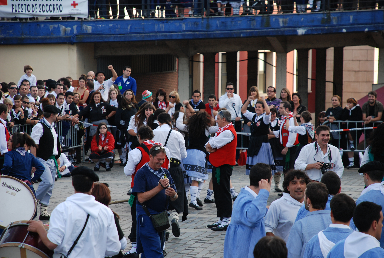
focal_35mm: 202
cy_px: 129
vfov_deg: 6.8
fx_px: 2164
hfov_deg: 10.1
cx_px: 192
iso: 280
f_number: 5.6
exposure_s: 1/125
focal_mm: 135
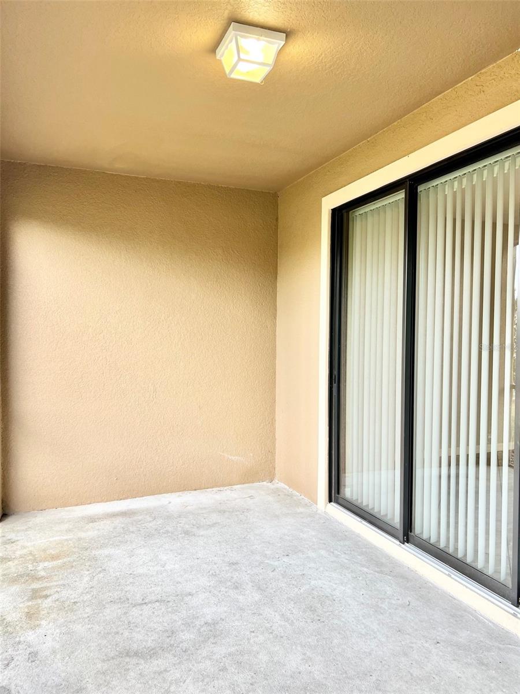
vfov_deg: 67.3
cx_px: 260
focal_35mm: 26
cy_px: 347
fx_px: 521
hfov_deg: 53.1
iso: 50
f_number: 1.5
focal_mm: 5.7
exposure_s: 1/121
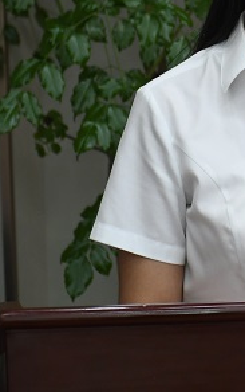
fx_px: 3263
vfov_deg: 6.8
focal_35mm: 306
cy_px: 36
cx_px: 351
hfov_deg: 4.3
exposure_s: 1/125
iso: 900
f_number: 5
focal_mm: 70
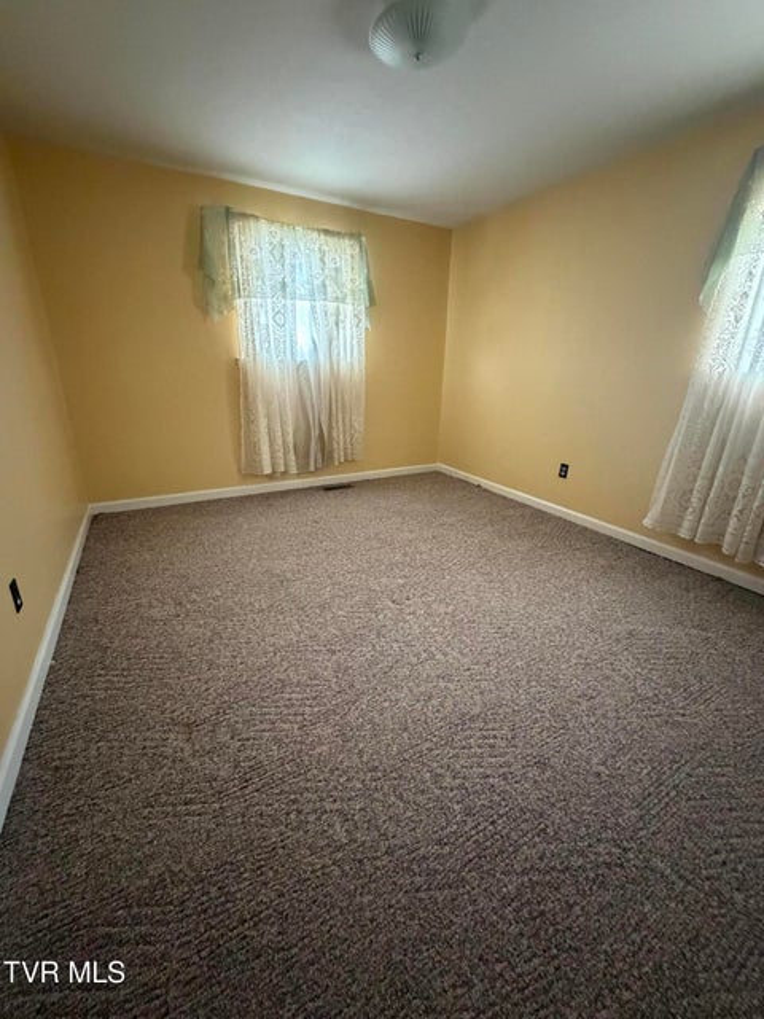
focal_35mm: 14
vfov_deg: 102.1
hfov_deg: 85.7
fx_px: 412
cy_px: 510
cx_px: 382
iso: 1250
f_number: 2.2
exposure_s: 1/60
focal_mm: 2.22
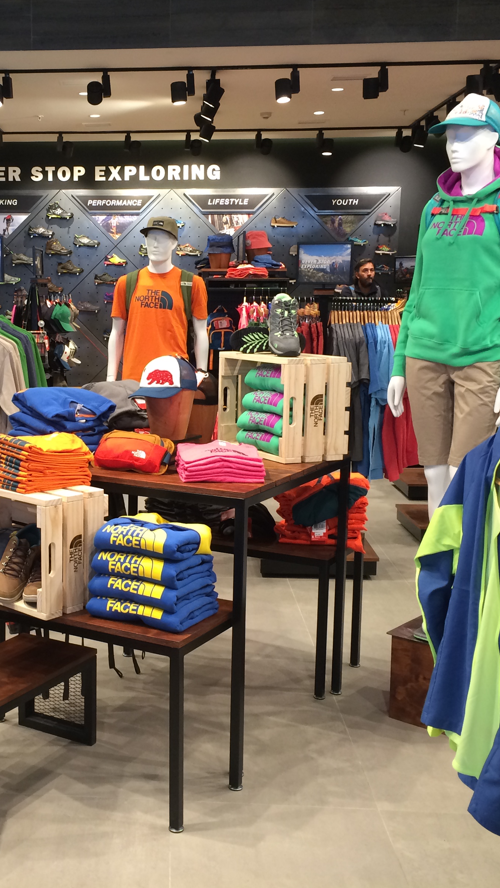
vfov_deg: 47.4
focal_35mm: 43
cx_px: 105
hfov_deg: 27.2
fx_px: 1013
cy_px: 436
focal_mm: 4.15
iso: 64
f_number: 2.2
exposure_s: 1/33
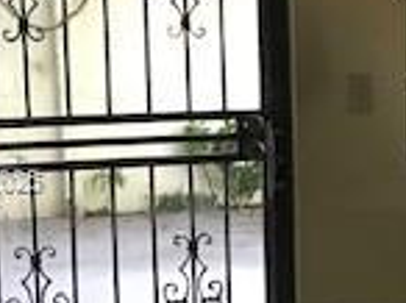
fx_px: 1440
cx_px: 545
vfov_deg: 12.0
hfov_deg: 15.2
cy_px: 183
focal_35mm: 123
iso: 100
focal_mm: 3.99
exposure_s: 1/9
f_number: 1.8
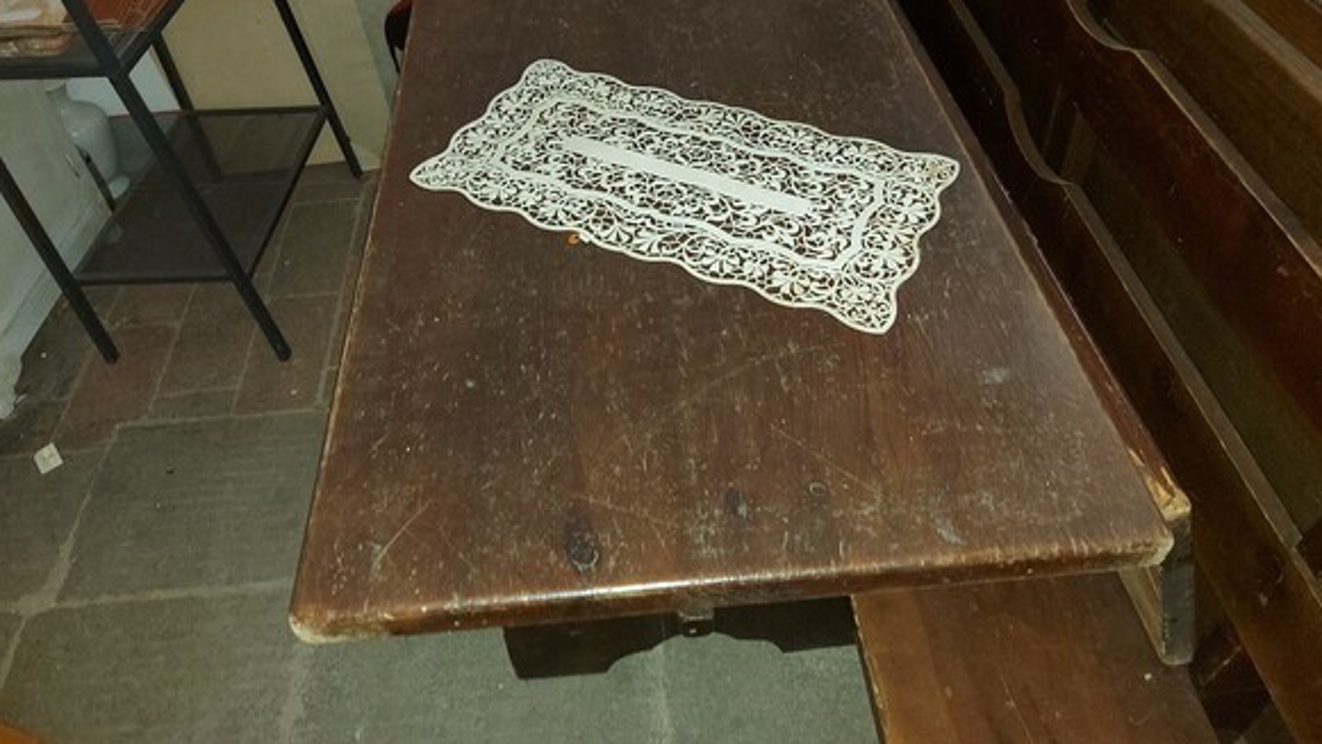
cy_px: 239
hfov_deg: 69.8
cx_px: 648
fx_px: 947
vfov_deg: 42.3
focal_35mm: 27
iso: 400
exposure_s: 1/25
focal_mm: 5.23
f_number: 1.8
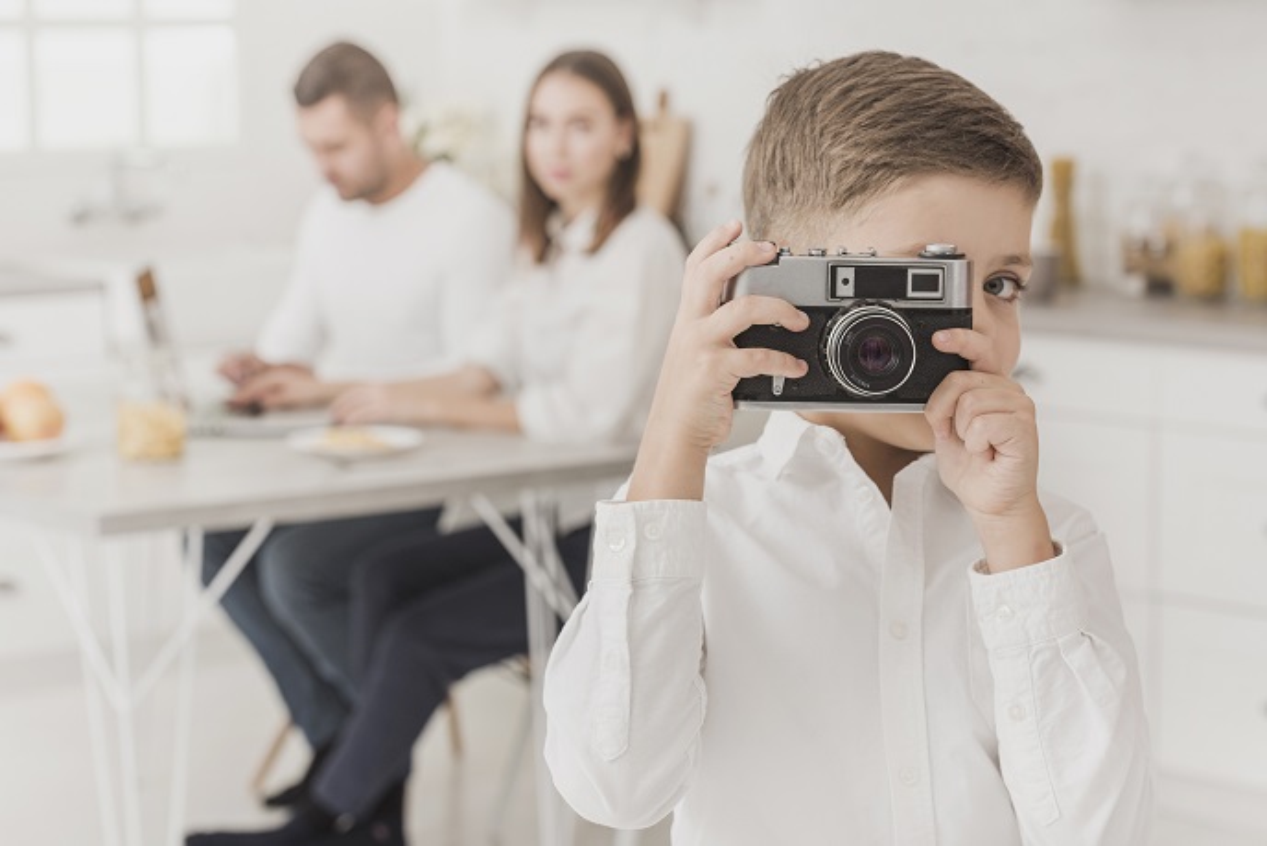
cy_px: 423
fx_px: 3238
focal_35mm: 92
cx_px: 634
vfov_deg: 14.9
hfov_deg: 22.1
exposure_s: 1/160
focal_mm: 92
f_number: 6.3
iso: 200
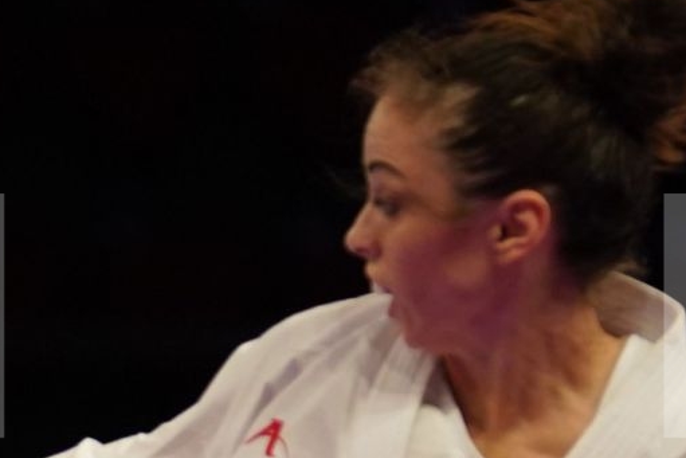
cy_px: 791
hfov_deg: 2.5
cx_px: -121
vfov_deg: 1.7
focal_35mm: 824
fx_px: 15705
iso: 2000
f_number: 2.8
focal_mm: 156
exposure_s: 1/1000
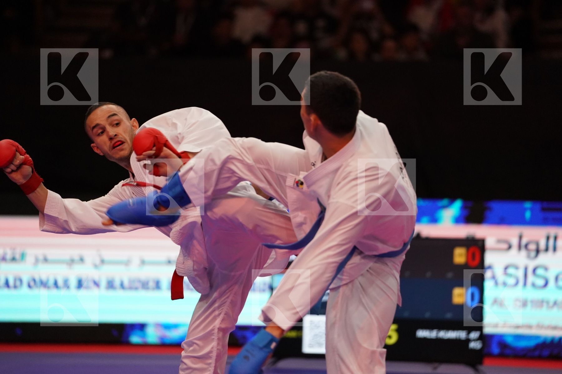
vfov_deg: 6.9
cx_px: 281
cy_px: 187
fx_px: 3122
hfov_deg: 10.3
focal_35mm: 200
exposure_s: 1/1000
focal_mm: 200
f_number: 2.8
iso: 4000
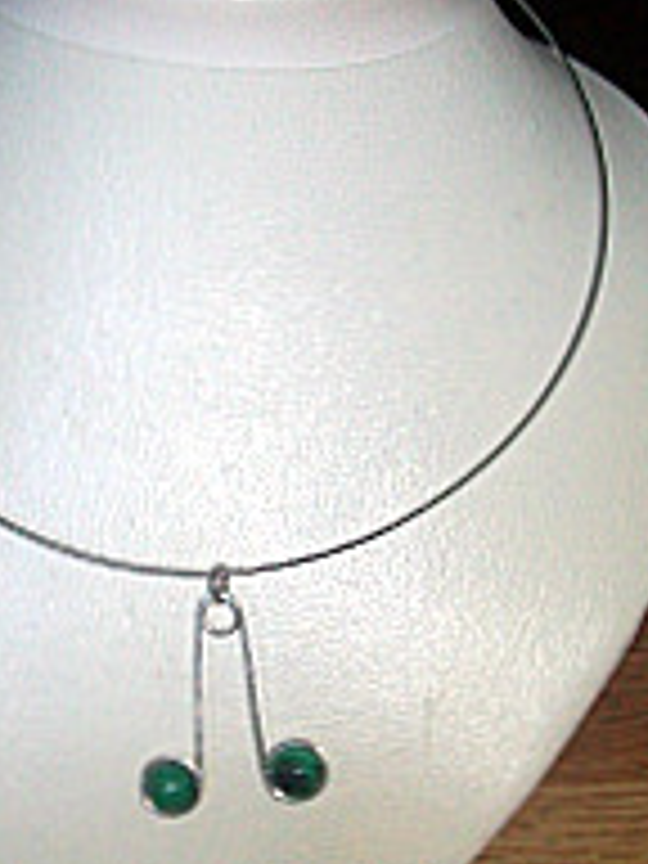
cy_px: 475
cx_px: 202
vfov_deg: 30.2
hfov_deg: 22.8
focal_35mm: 64
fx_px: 1597
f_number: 2.7
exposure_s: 1/60
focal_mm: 6
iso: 160
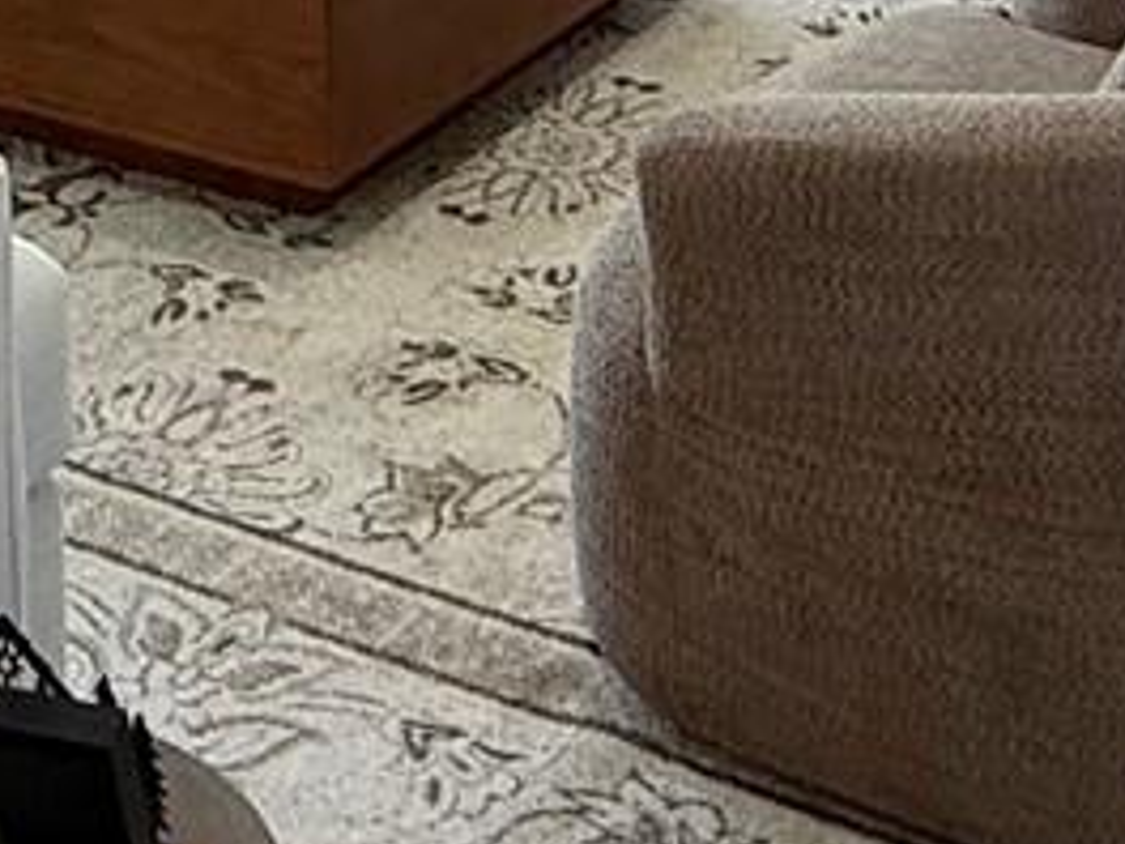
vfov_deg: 13.8
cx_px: 503
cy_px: -997
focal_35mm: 85
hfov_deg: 23.0
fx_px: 2762
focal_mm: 2.22
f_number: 2.2
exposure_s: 1/120
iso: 100
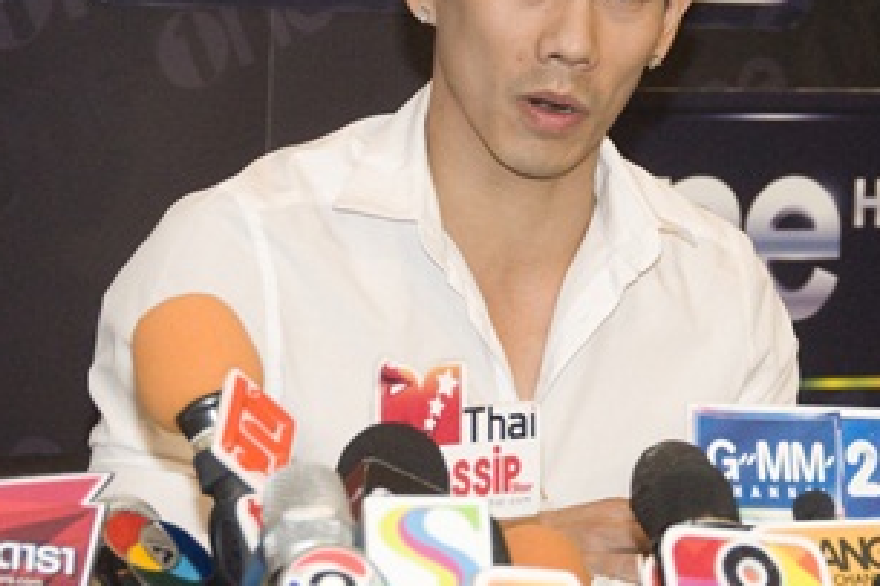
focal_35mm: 236
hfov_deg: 8.7
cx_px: 597
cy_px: 192
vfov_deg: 5.8
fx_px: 5766
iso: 1250
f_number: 5.6
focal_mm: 80
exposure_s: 1/125
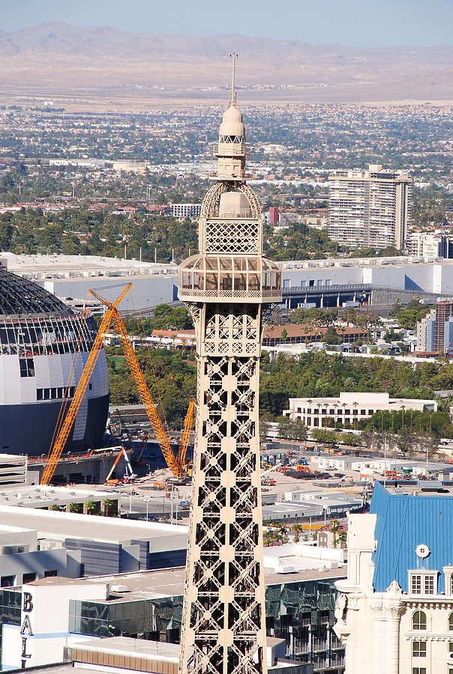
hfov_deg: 6.1
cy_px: 337
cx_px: 226
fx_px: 4227
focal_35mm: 225
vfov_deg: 9.1
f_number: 10
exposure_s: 1/250
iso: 100
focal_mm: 150
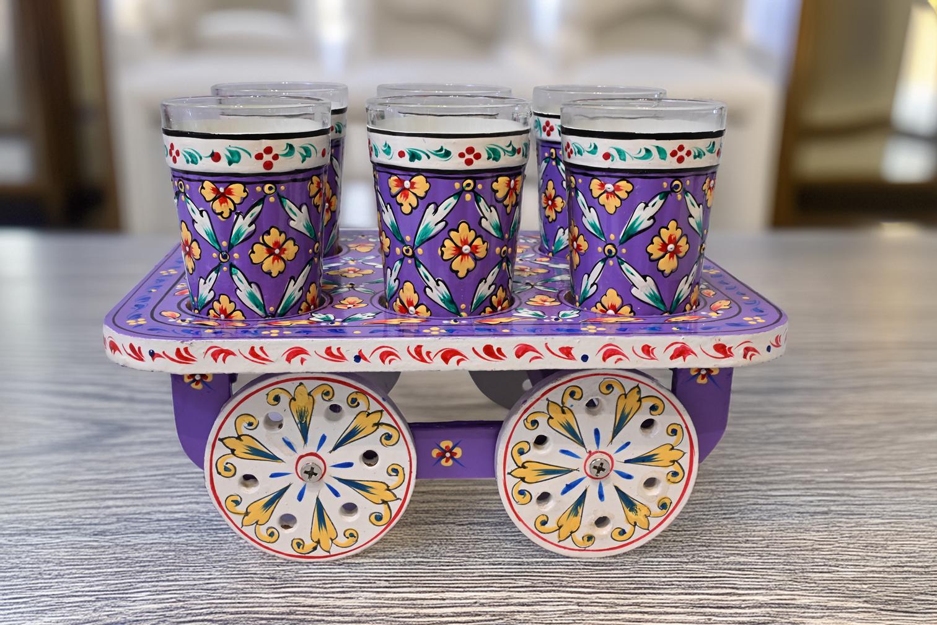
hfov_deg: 49.6
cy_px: 312
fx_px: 1015
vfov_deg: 34.2
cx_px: 468
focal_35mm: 39
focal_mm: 39
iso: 2500
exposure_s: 1/20
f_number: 22
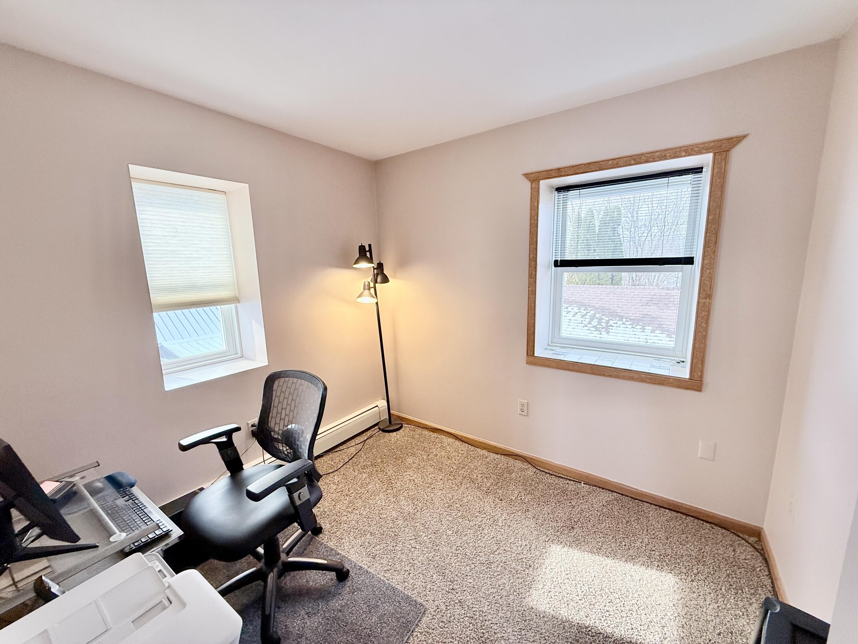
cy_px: 322
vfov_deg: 85.7
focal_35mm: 14
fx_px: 347
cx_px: 429
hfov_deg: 102.1
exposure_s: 1/120
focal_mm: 2.22
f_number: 2.2
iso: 100
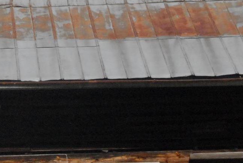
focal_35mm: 327
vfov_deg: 4.2
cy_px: -33
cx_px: -294
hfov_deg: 6.1
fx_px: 2210
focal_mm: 46
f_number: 13
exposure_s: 1/750
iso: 800
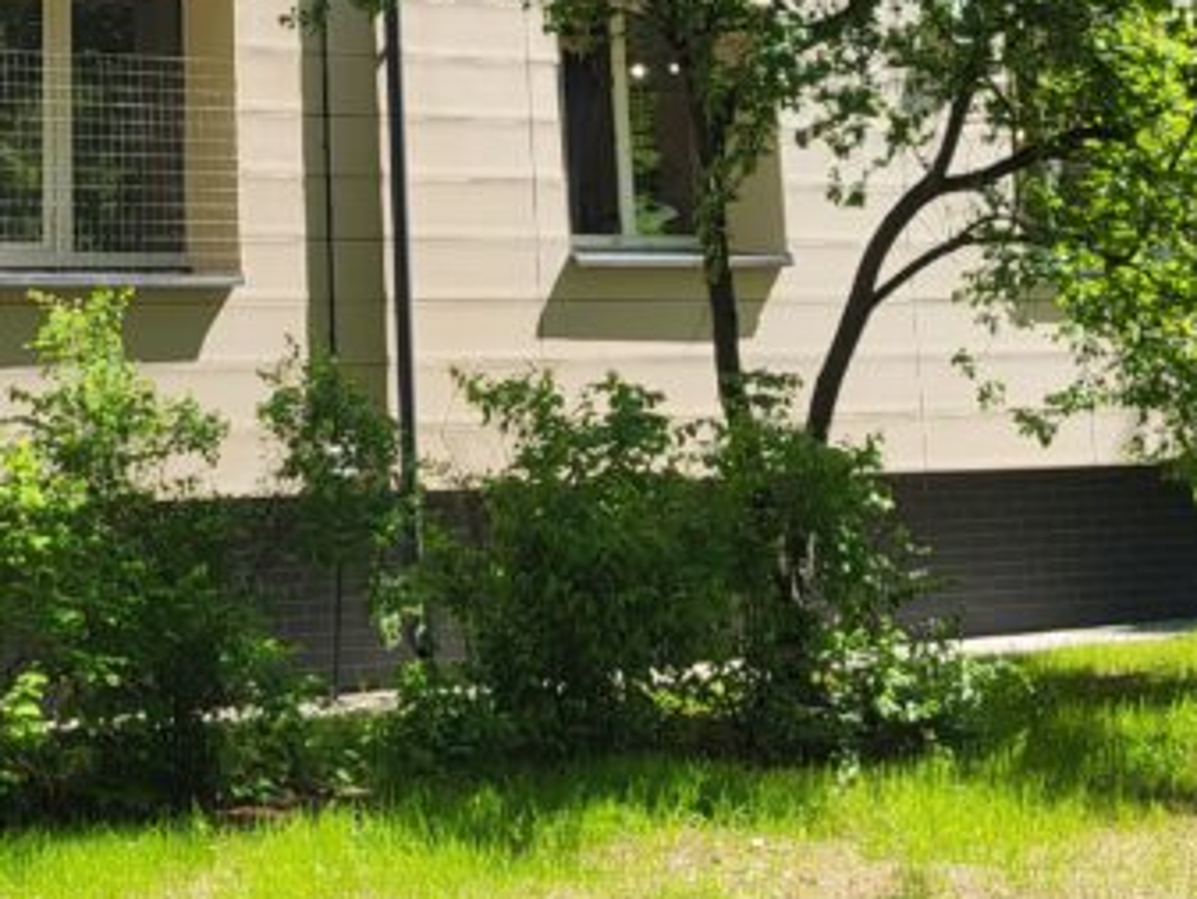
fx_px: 2733
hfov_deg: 24.2
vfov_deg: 17.7
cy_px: -192
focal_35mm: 79
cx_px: 199
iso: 40
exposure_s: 1/1148
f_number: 1.8
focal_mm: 5.4
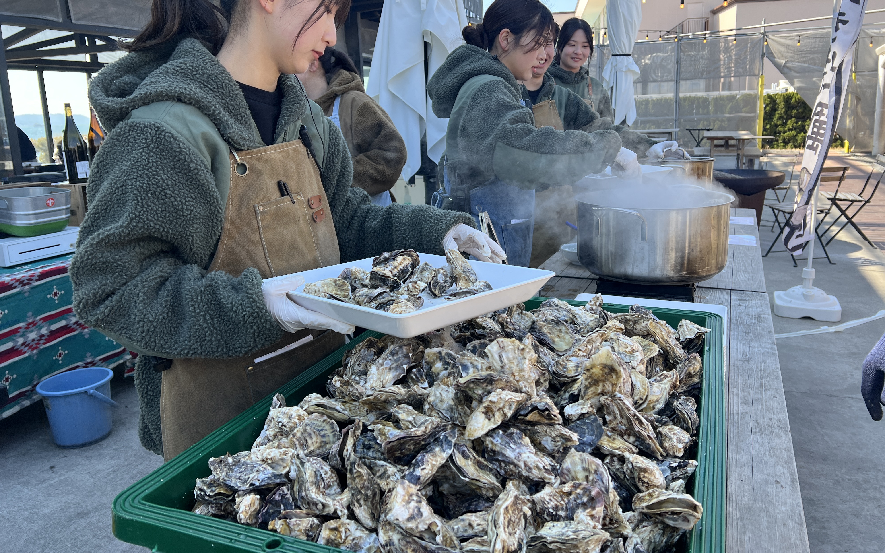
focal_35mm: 28
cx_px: 441
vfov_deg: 44.4
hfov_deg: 66.5
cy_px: 230
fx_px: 675
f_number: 1.5
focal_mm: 5.7
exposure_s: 1/658
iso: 50
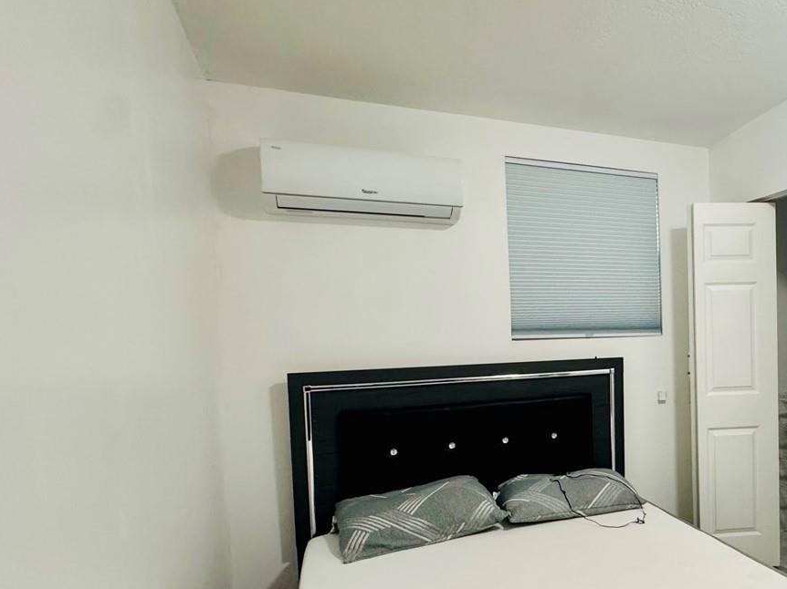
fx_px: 591
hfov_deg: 61.9
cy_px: 356
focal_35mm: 26
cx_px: 625
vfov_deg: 52.6
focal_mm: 2.22
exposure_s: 1/120
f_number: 2.2
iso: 320
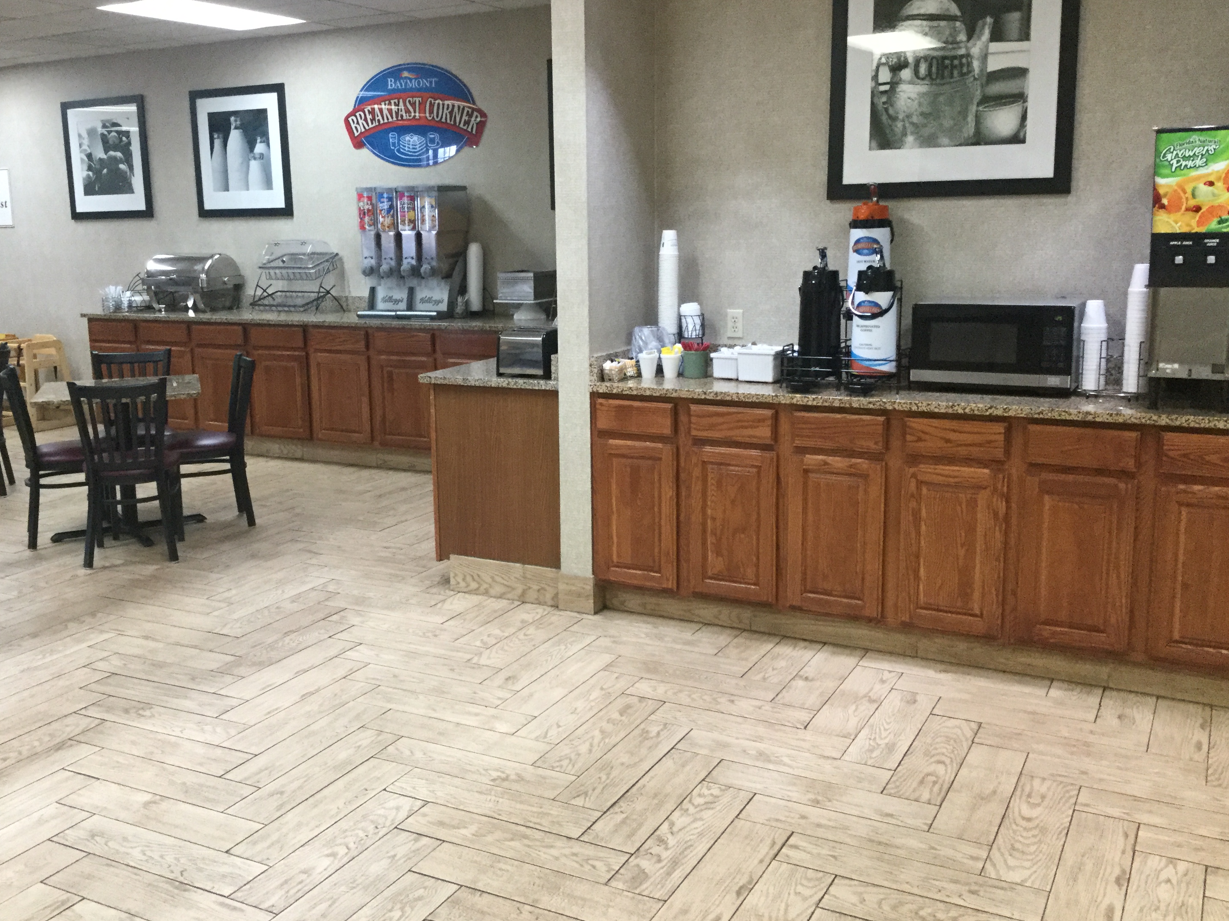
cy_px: 423
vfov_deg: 40.7
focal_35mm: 35
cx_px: 538
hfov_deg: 52.5
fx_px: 1243
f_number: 2.4
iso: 160
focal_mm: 3.3
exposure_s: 1/30
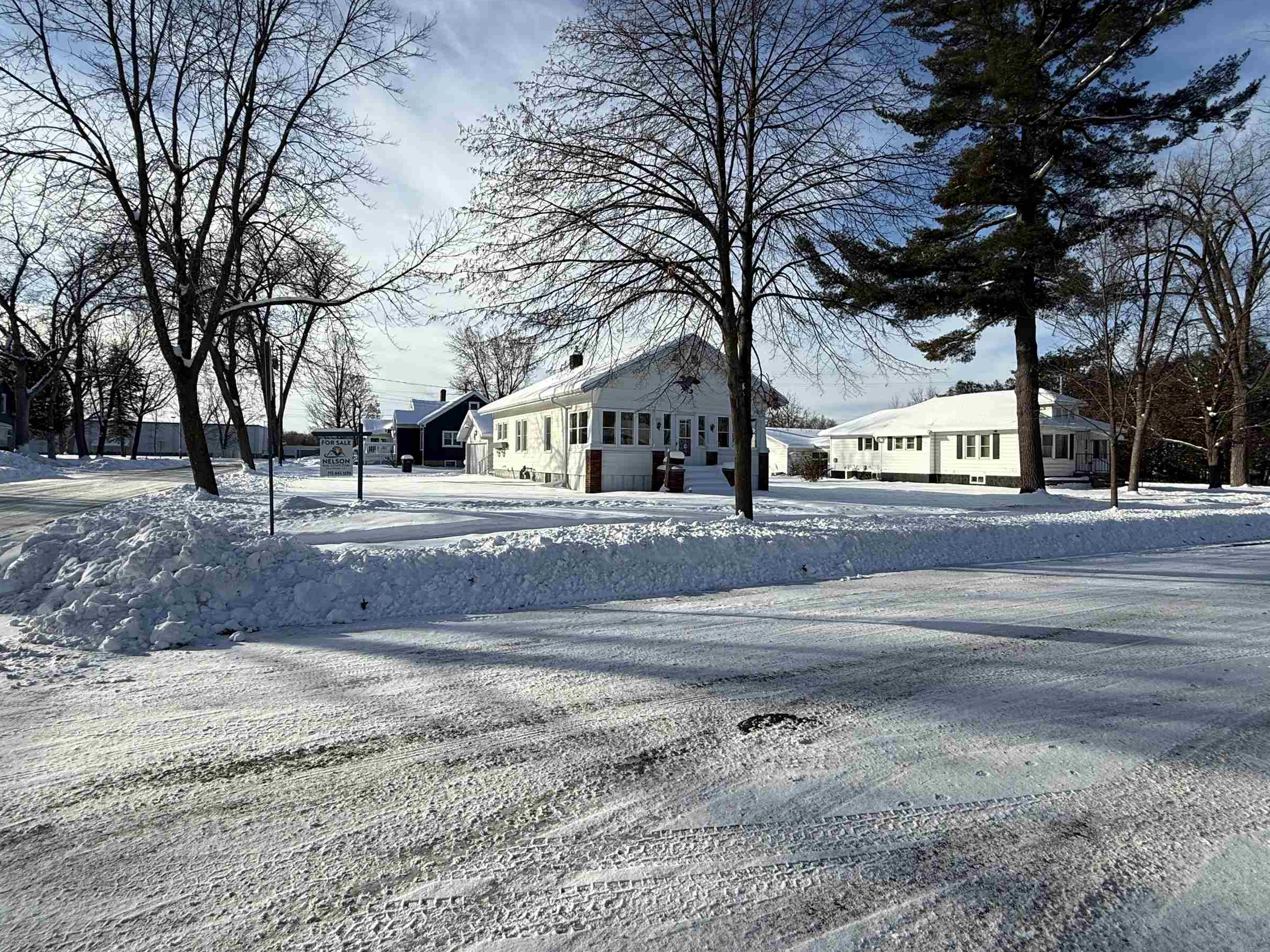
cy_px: 456
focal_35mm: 18
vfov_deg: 71.6
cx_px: 641
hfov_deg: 87.7
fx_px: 660
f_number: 2.2
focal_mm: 2.22
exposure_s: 1/3125
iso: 50
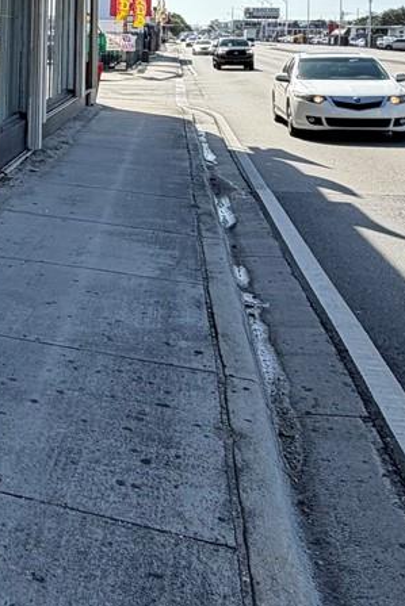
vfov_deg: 35.5
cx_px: -106
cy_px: 41
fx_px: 877
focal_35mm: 52
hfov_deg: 23.3
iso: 25
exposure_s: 1/770
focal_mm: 2.22
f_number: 2.2
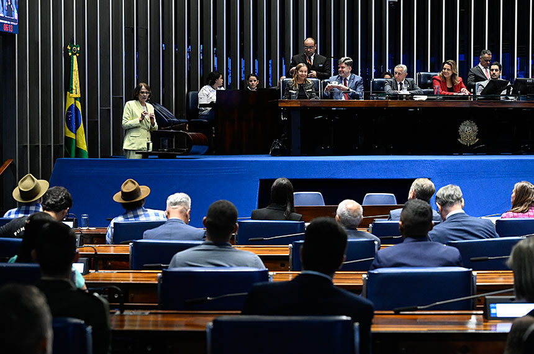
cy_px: 177
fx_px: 1036
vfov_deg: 19.4
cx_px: 267
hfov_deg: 28.9
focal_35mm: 70
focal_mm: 70
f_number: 4
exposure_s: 1/200
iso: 5000
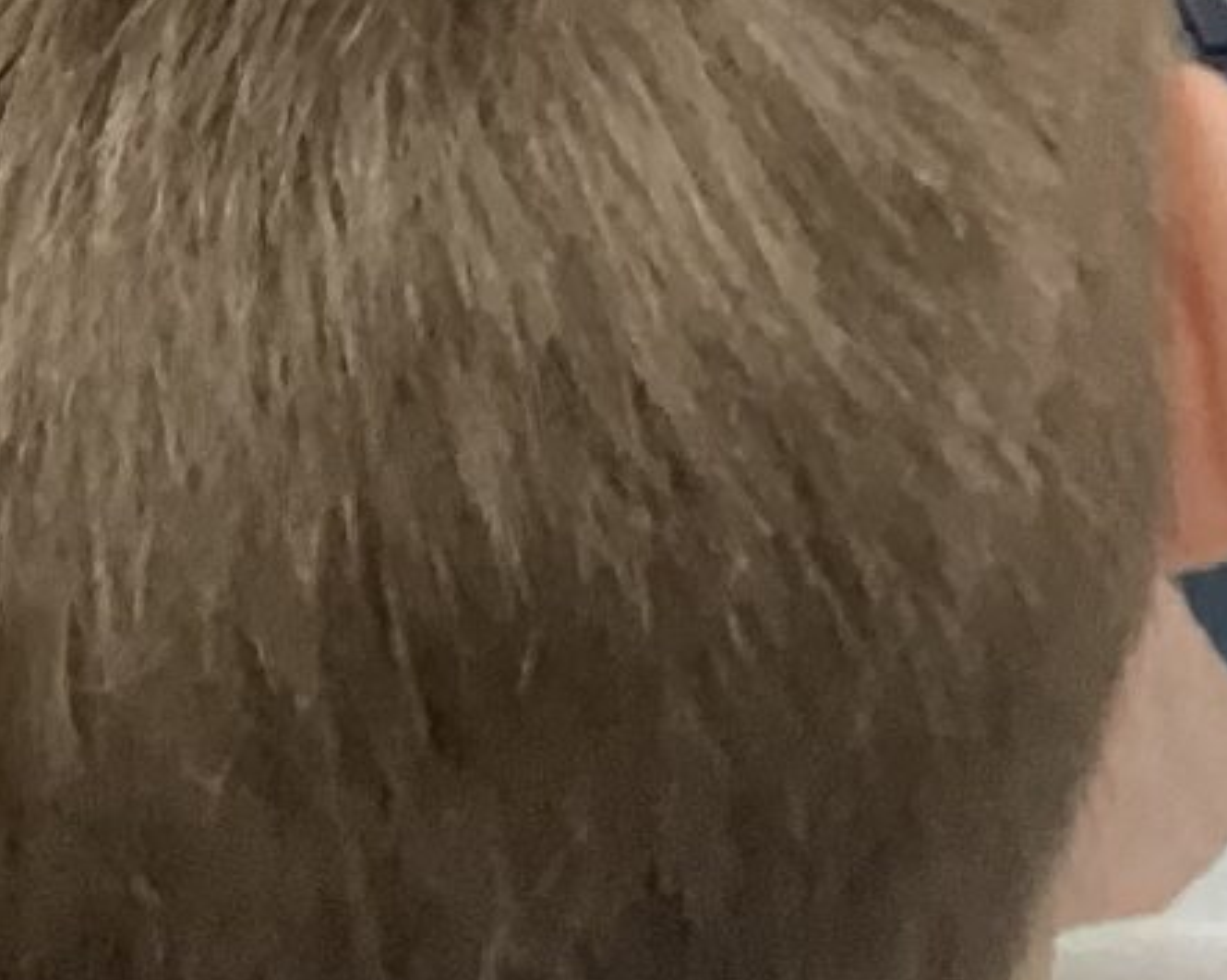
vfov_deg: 8.7
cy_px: -191
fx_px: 6352
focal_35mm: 175
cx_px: 1606
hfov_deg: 10.8
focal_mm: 3.3
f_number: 2.4
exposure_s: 1/60
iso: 160
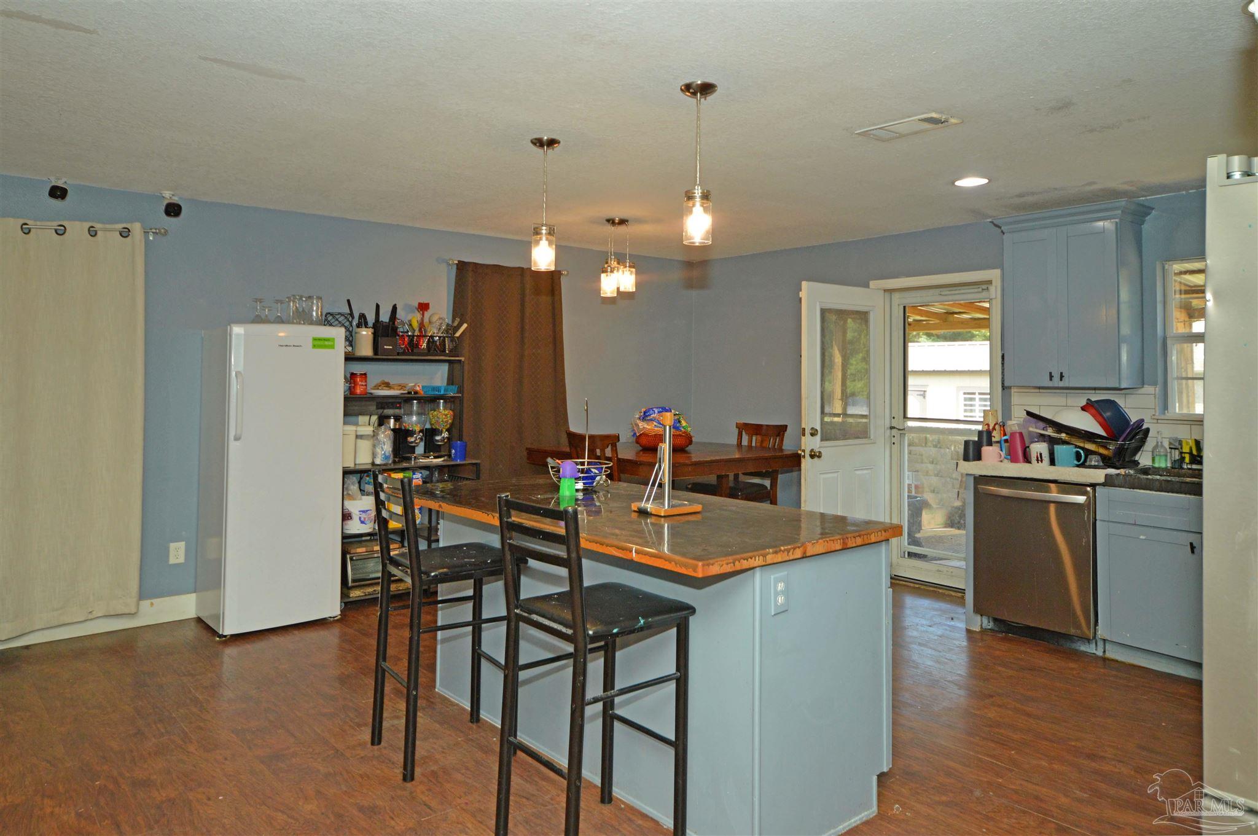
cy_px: 418
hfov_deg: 73.8
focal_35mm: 24
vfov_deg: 53.0
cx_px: 629
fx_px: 838
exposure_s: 1/60
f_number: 5.6
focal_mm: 16
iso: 400
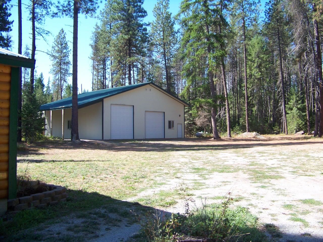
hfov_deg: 51.4
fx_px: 336
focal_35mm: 36
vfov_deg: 39.7
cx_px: 162
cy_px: 121
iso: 64
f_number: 2.8
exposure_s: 1/320
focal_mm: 5.85
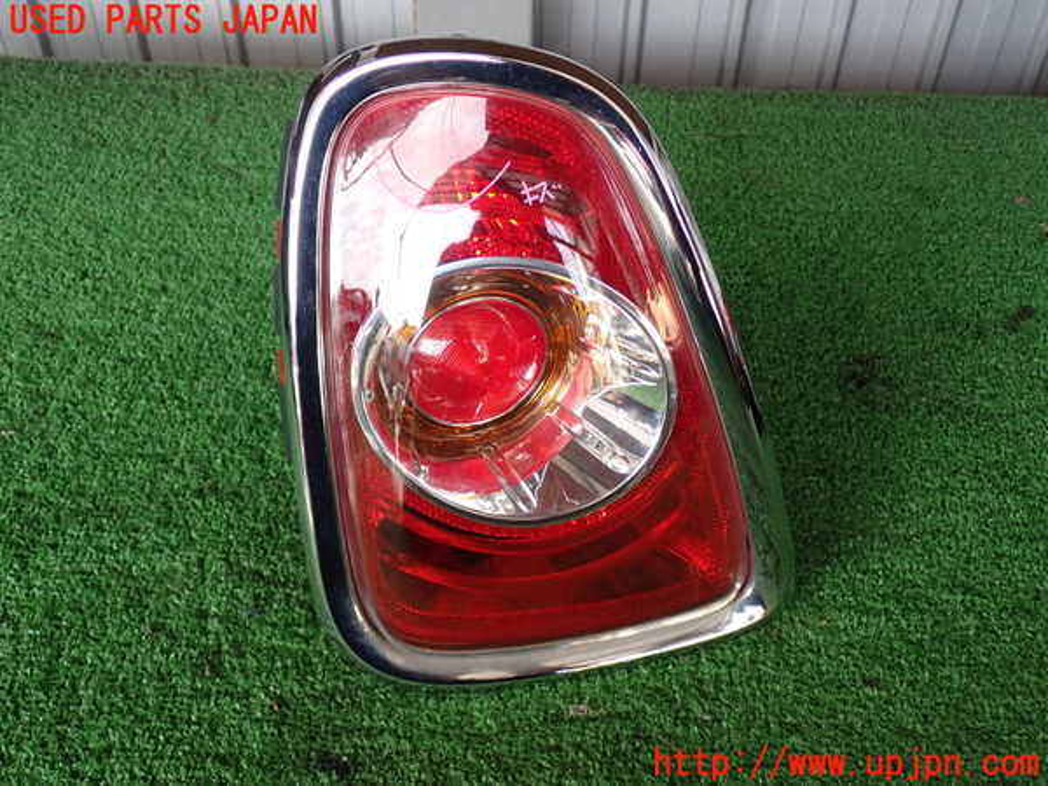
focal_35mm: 36
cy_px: 393
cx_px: 524
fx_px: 1090
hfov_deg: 51.4
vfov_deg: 39.7
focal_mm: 6.37
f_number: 2.5
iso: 100
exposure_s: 1/80
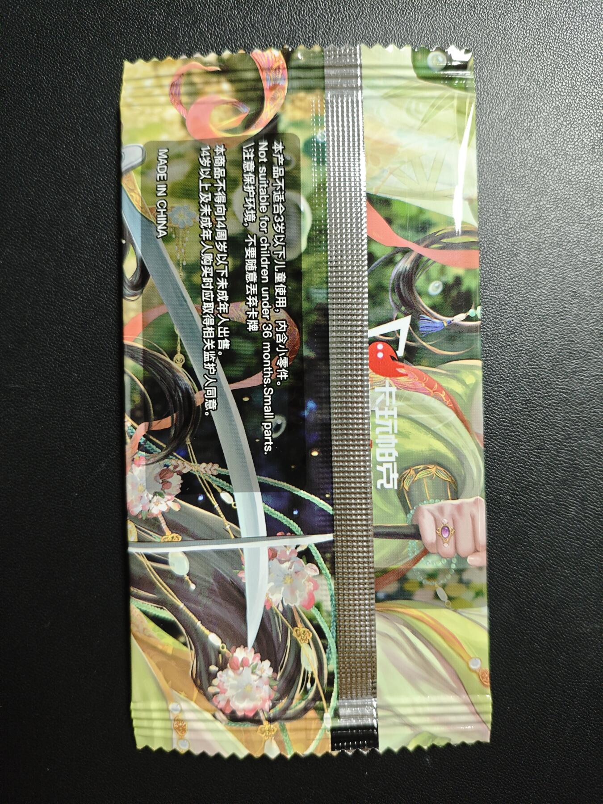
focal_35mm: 26
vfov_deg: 67.3
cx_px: 302
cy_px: 402
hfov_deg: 53.1
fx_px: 604
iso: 500
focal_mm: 4.94
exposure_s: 1/100
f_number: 1.5
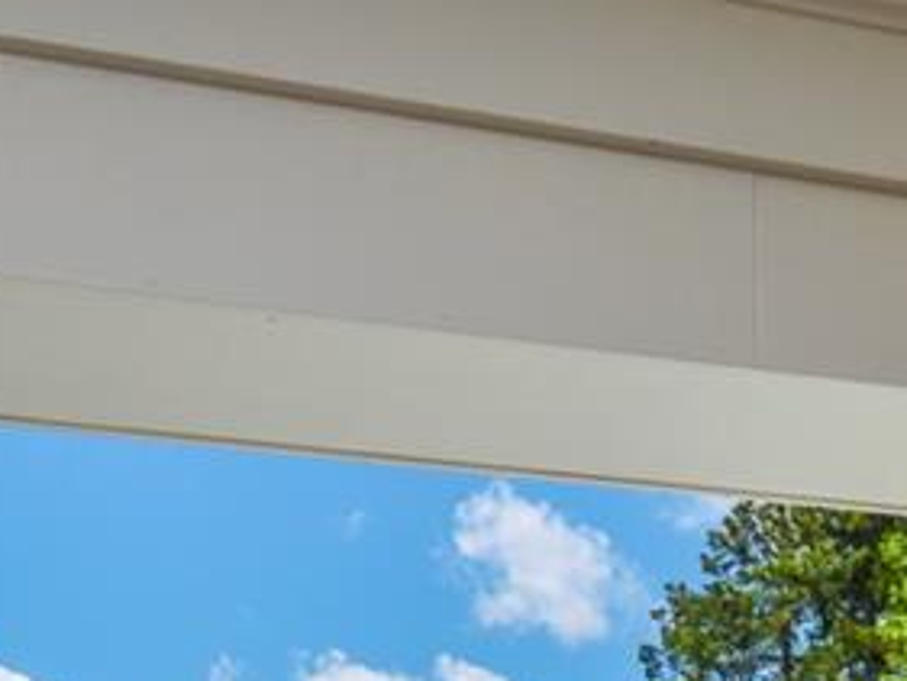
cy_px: 1049
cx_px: 494
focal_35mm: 63
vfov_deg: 19.9
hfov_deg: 30.7
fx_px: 1651
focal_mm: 12
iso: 100
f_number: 11
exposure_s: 1/200
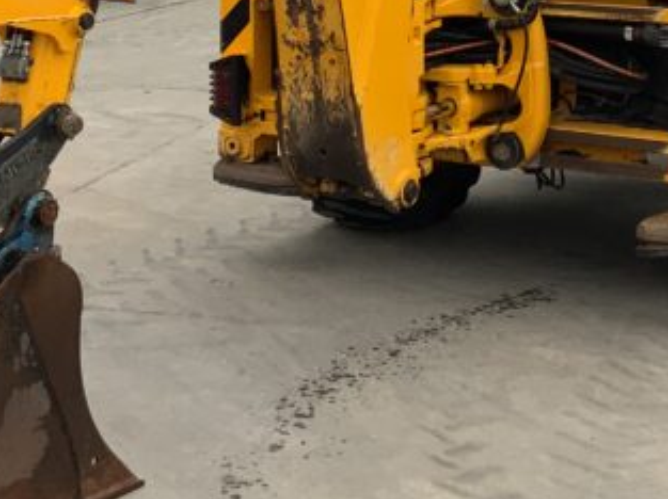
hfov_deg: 20.5
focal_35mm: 95
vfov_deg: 15.0
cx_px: 482
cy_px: -111
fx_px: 1831
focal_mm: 3
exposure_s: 1/335
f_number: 1.8
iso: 16
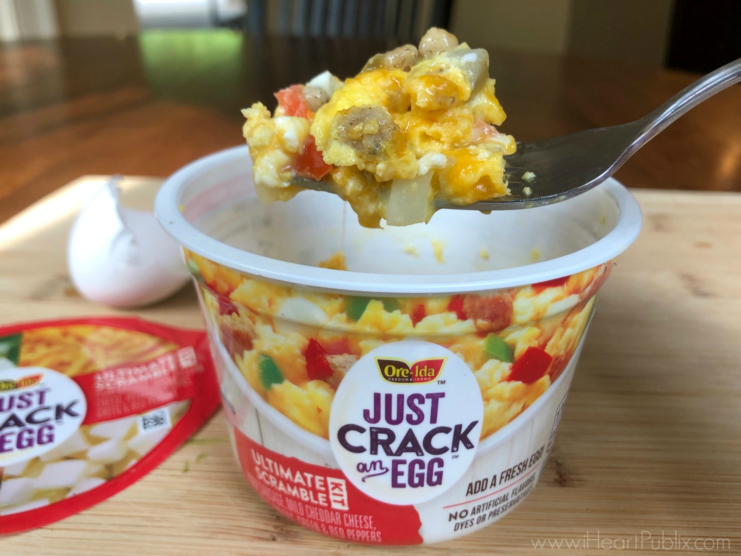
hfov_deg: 63.4
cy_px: 278
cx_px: 370
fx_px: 599
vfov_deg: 49.7
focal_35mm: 28
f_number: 1.8
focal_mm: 4
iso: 40
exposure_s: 1/91
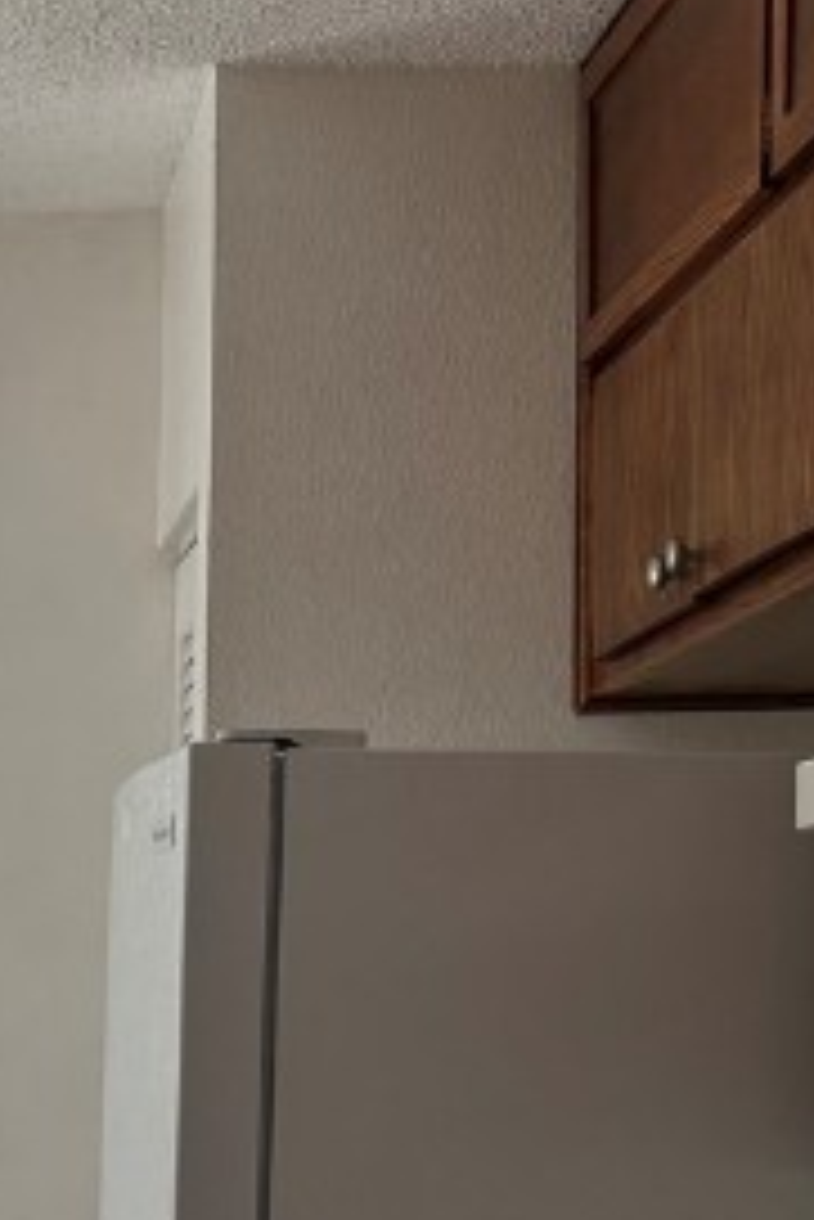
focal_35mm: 102
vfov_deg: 19.4
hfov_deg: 12.9
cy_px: 1252
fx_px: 3455
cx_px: -319
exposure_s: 1/268
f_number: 1.6
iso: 50
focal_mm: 5.96
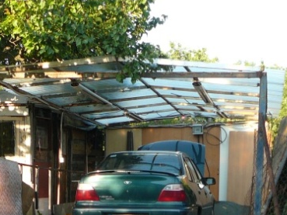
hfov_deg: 26.0
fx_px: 622
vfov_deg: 19.2
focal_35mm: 75
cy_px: 201
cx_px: 136
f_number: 2.8
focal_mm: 5.2
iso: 80
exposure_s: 1/160
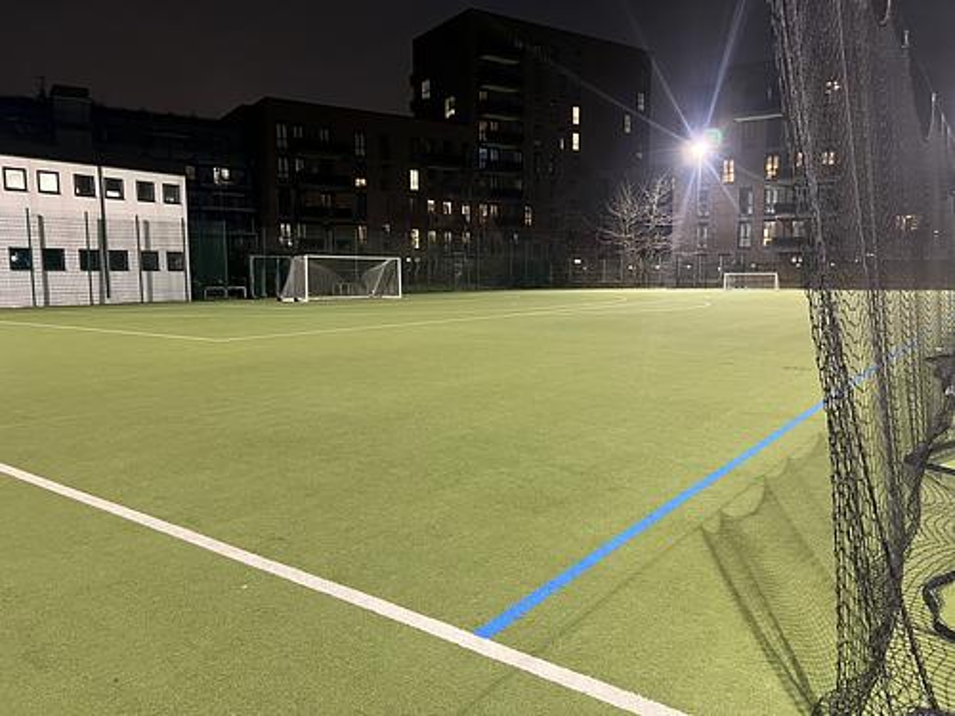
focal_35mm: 26
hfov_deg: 67.3
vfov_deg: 53.1
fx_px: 717
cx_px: 478
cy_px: 358
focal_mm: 5.7
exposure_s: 1/50
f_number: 1.5
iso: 500
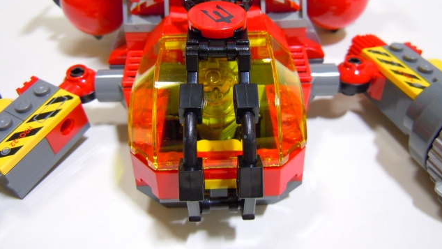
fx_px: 387
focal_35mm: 33
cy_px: 93
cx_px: 221
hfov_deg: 59.5
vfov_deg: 35.5
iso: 400
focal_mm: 5.4
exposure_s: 1/8
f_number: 3.5
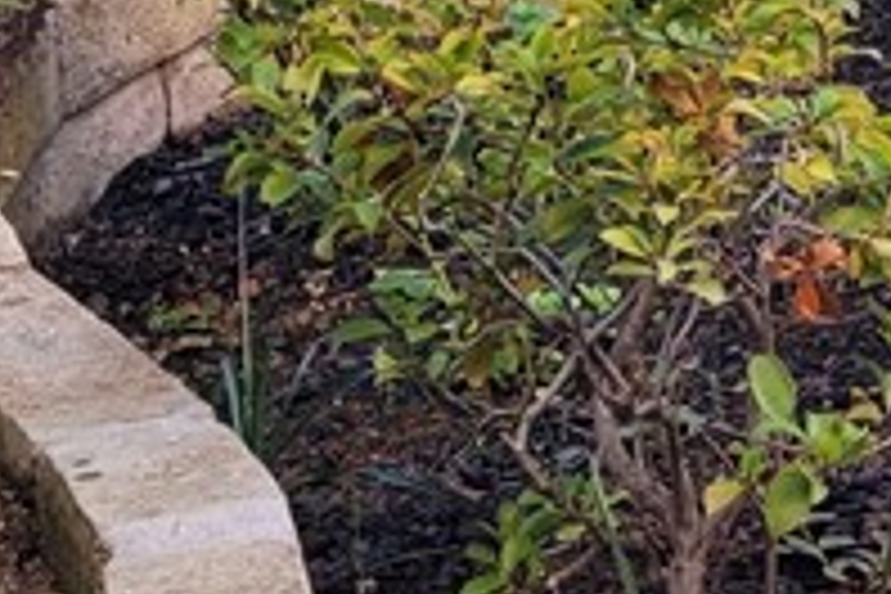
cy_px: -585
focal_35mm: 140
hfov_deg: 14.2
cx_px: 1066
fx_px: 3465
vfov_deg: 9.2
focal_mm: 5.4
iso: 40
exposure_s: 1/107
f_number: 1.8
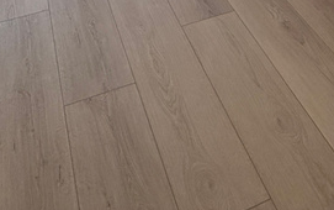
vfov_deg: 15.6
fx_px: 510
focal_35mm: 56
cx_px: 244
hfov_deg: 35.6
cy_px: -261
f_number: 2.2
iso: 64
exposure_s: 1/191
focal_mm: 2.22
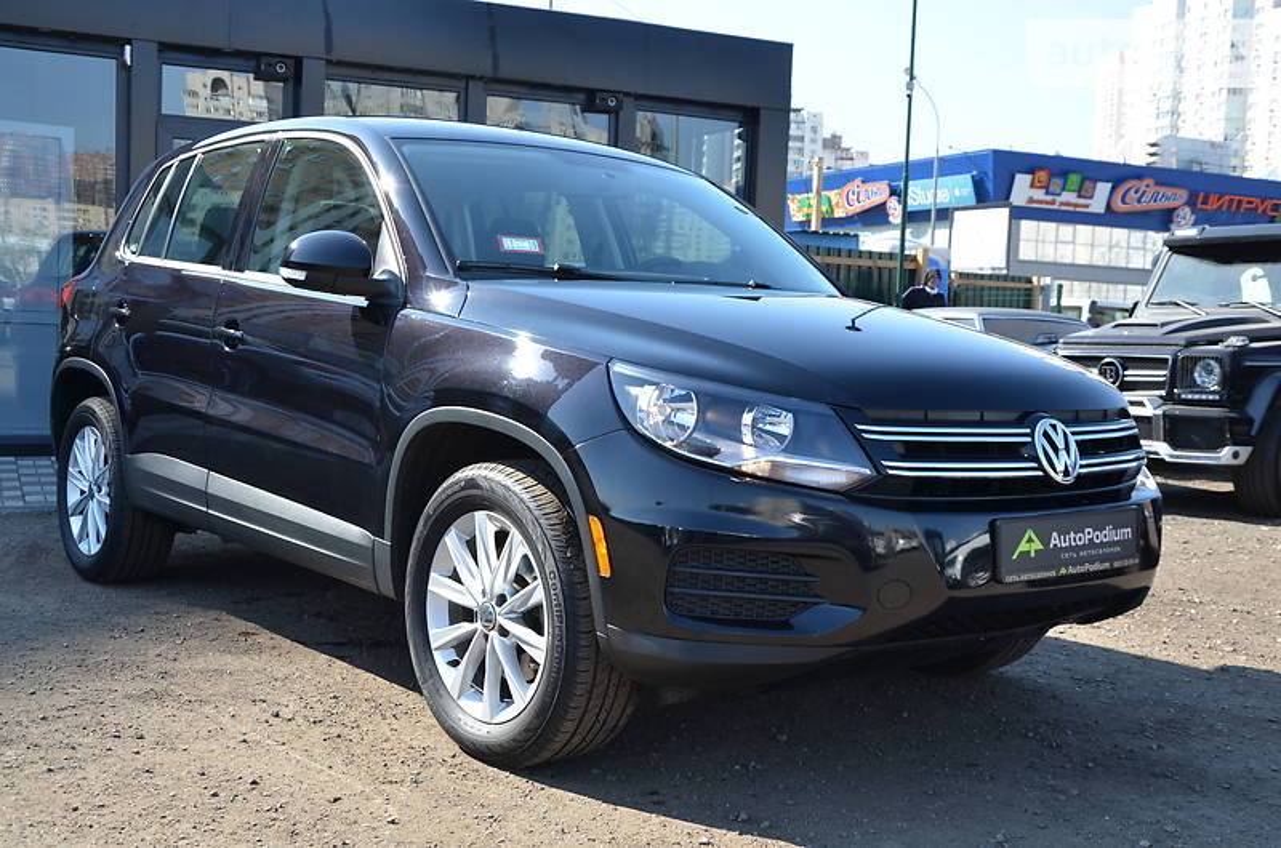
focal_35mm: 39
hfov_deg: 49.6
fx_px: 1385
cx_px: 640
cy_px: 424
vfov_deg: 34.1
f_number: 7.1
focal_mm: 26
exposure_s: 1/200
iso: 200
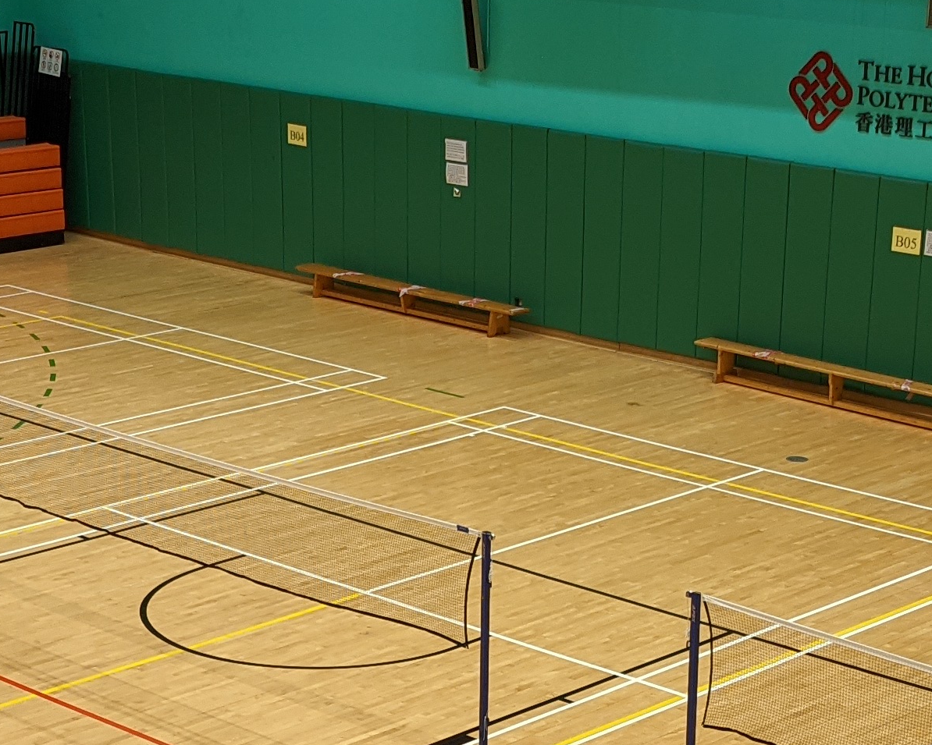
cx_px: 516
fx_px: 2455
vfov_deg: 16.9
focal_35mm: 89
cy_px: 722
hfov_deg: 21.5
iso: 64
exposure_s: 1/40
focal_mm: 4.38
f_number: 1.73
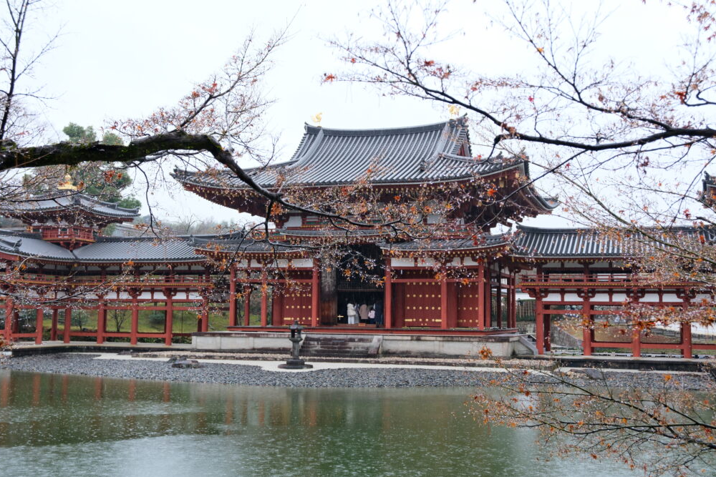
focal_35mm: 42
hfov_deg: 46.4
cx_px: 356
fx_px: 835
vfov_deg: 31.9
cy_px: 238
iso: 250
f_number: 4.5
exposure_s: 1/90
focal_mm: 27.1
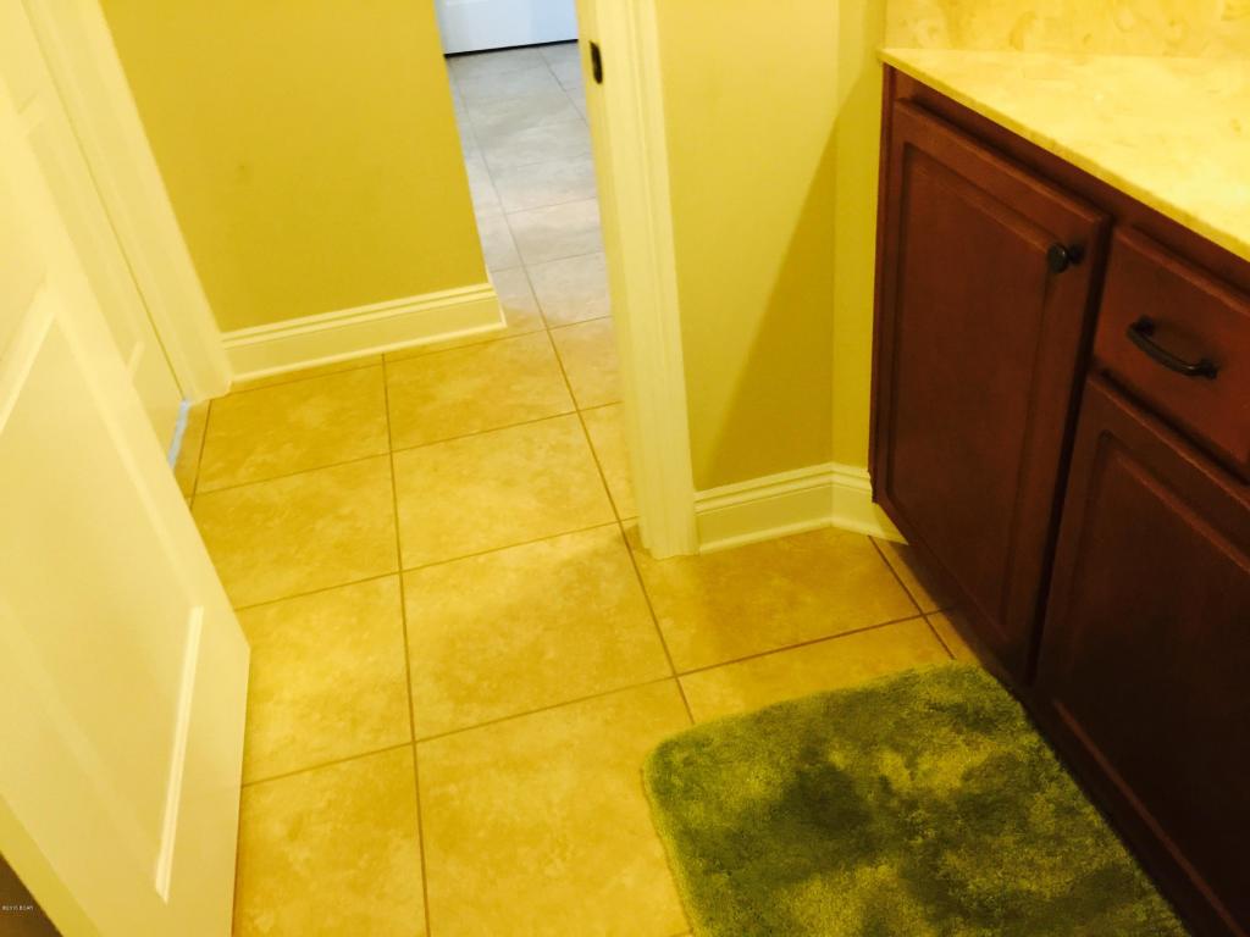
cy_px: 468
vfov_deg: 48.2
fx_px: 1047
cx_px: 625
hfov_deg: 61.7
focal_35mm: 29
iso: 125
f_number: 2.2
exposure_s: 1/10
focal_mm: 4.15
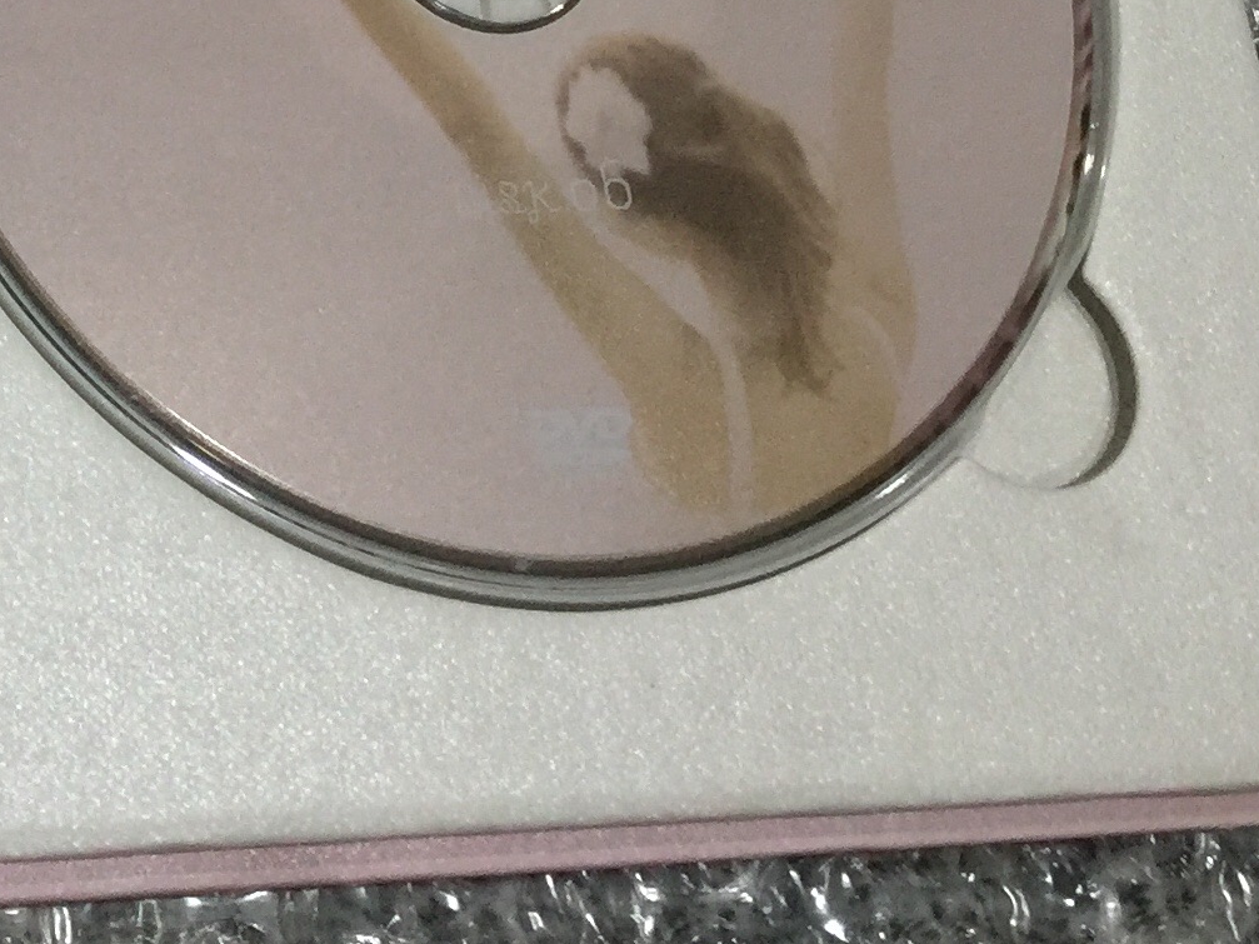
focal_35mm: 94
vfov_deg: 14.5
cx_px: -529
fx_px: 3418
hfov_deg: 18.8
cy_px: -539
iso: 64
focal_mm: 4.15
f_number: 2.2
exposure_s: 1/17
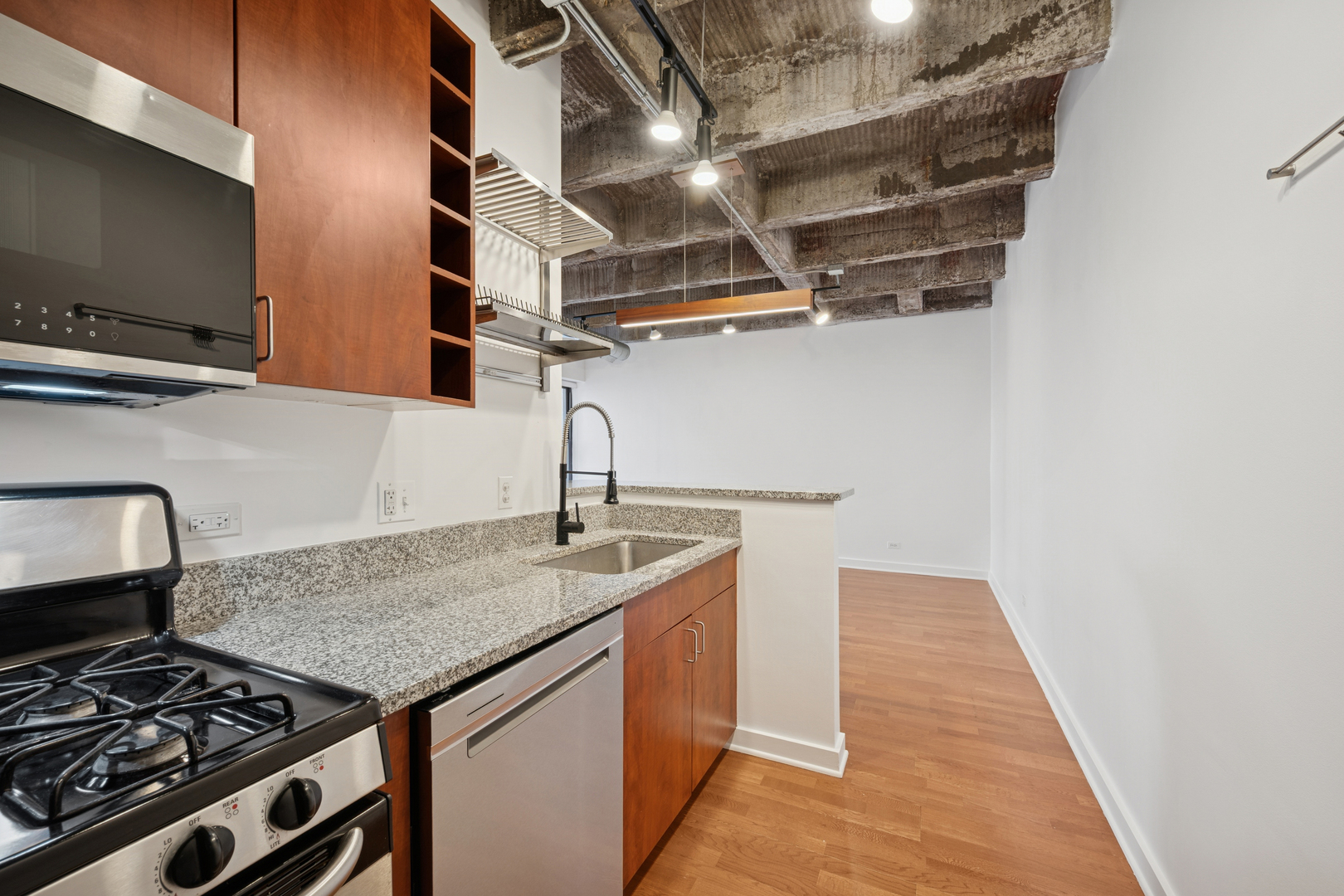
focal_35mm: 14
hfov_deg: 104.3
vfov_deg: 81.2
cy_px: 448
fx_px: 523
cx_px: 672
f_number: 11
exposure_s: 1/8
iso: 200
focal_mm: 14
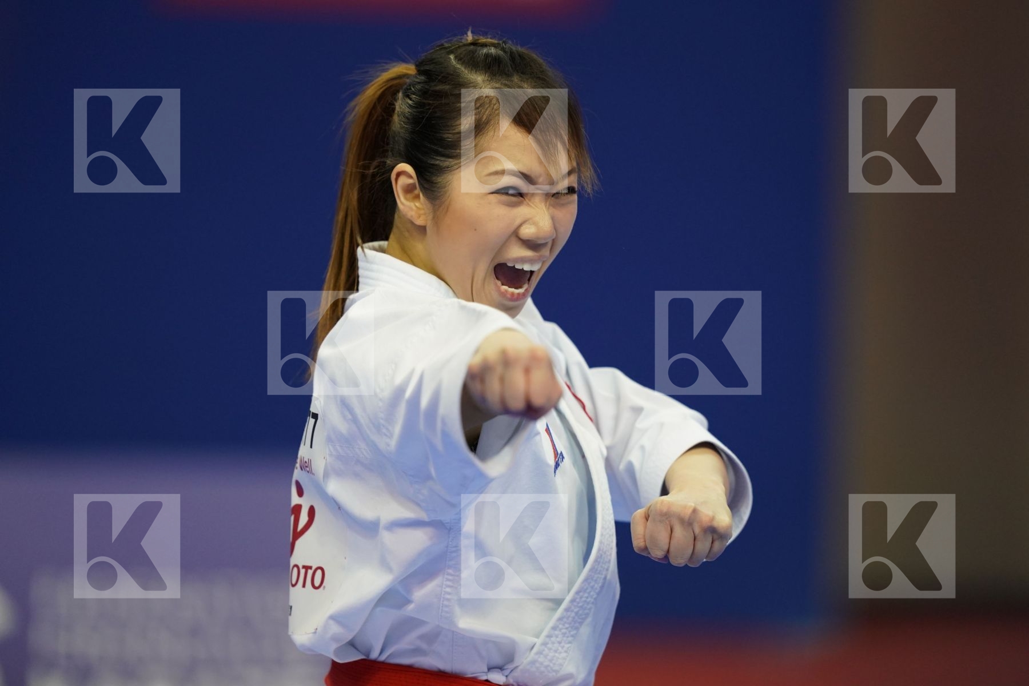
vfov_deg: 3.4
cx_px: 514
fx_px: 11432
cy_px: 343
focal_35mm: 400
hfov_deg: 5.2
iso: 2500
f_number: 2.8
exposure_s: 1/500
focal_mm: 400
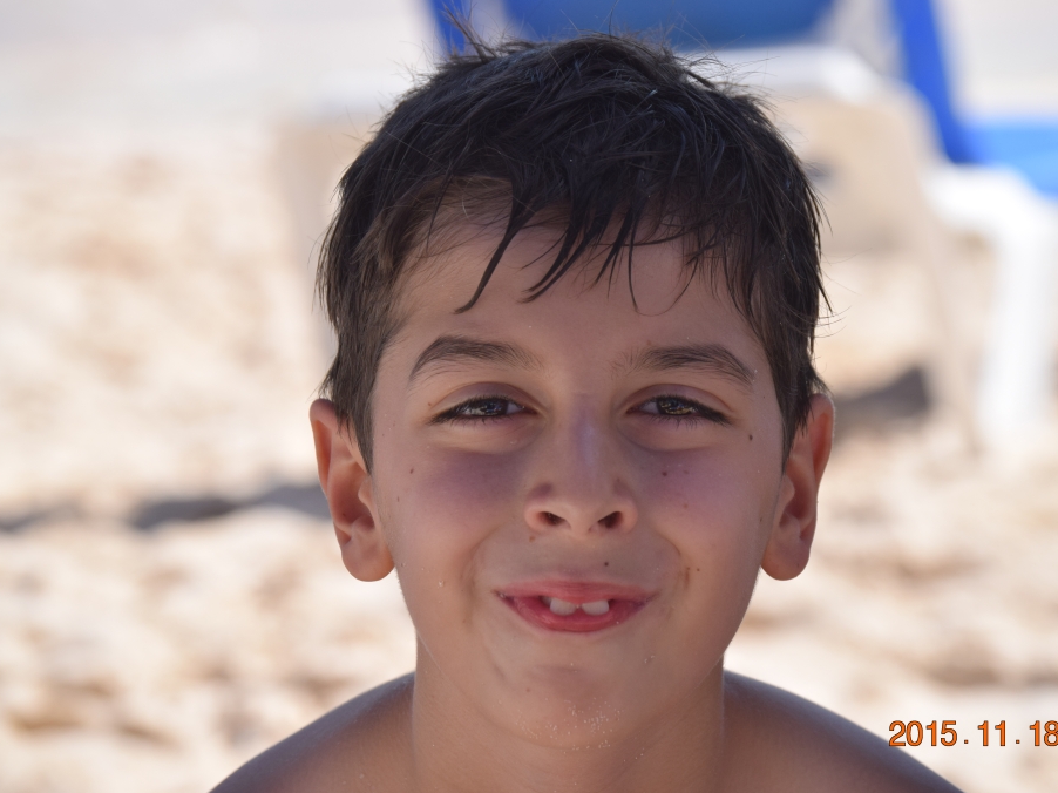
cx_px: 574
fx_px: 4753
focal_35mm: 156
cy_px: 394
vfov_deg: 9.5
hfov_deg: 12.7
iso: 400
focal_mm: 95
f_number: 6.3
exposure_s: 1/1600
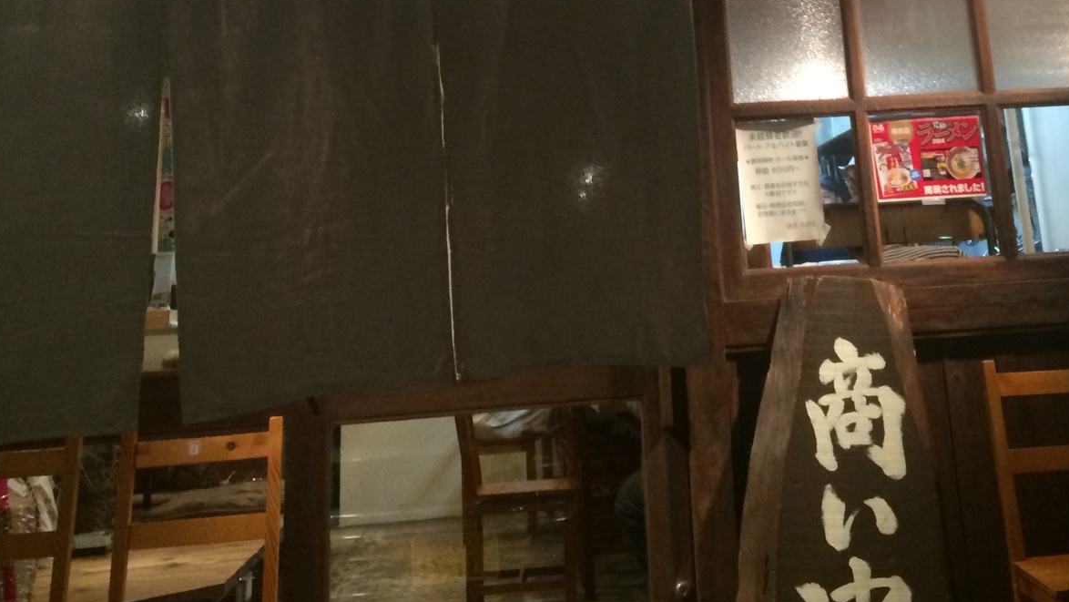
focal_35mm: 57
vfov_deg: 18.8
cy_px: -283
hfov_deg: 36.3
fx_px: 1616
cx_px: 687
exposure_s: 1/30
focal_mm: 4.12
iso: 200
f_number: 2.2
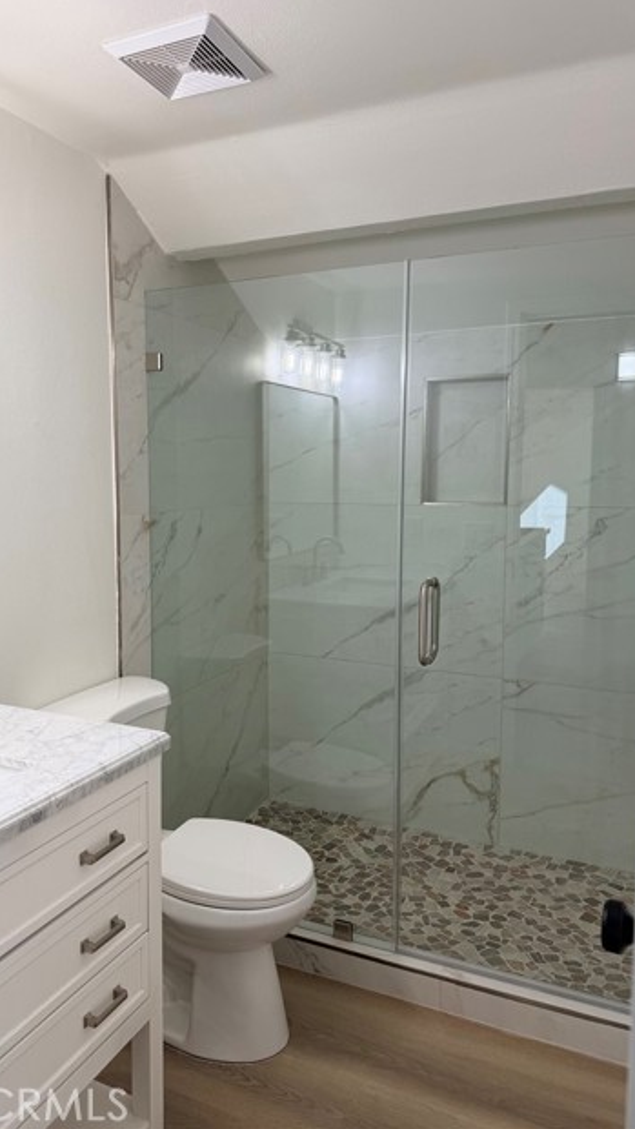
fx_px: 808
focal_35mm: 27
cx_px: 244
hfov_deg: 42.6
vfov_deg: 69.8
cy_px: 548
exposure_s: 1/176
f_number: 1.78
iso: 64
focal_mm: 6.76
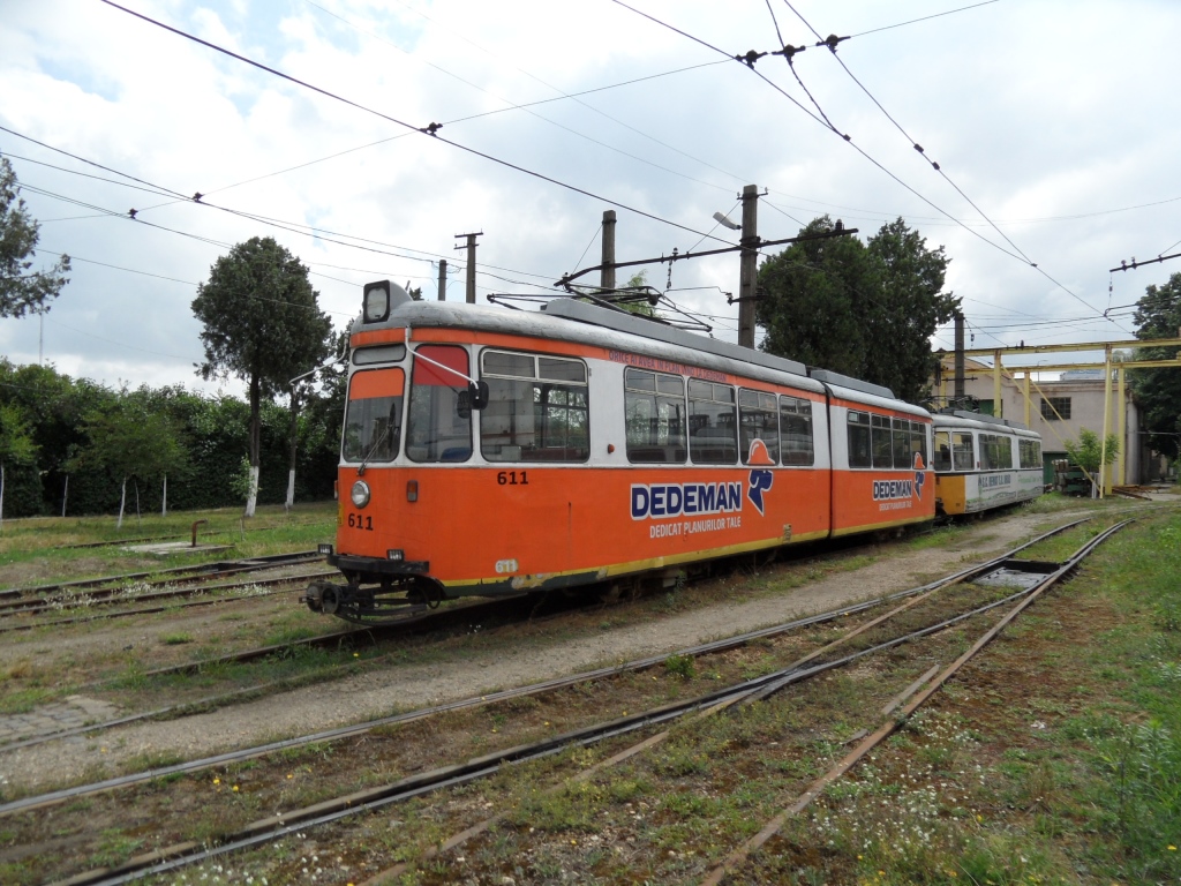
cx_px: 590
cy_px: 443
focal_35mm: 24
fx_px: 819
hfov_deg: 71.6
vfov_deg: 56.8
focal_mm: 3.9
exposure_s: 1/1000
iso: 80
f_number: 3.2
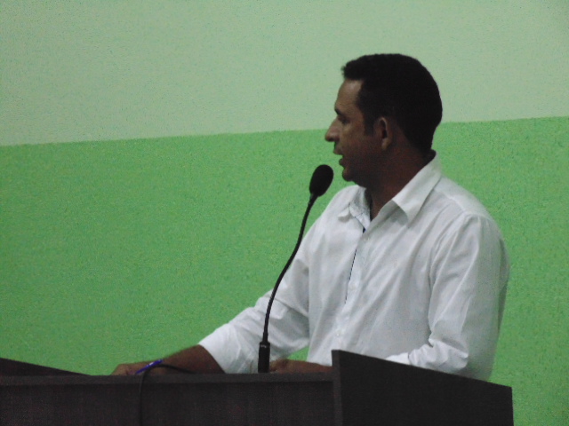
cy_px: 213
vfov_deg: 5.3
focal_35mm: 280
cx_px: 284
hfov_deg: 7.1
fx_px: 4602
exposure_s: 1/50
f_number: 5.8
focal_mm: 50.1
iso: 800
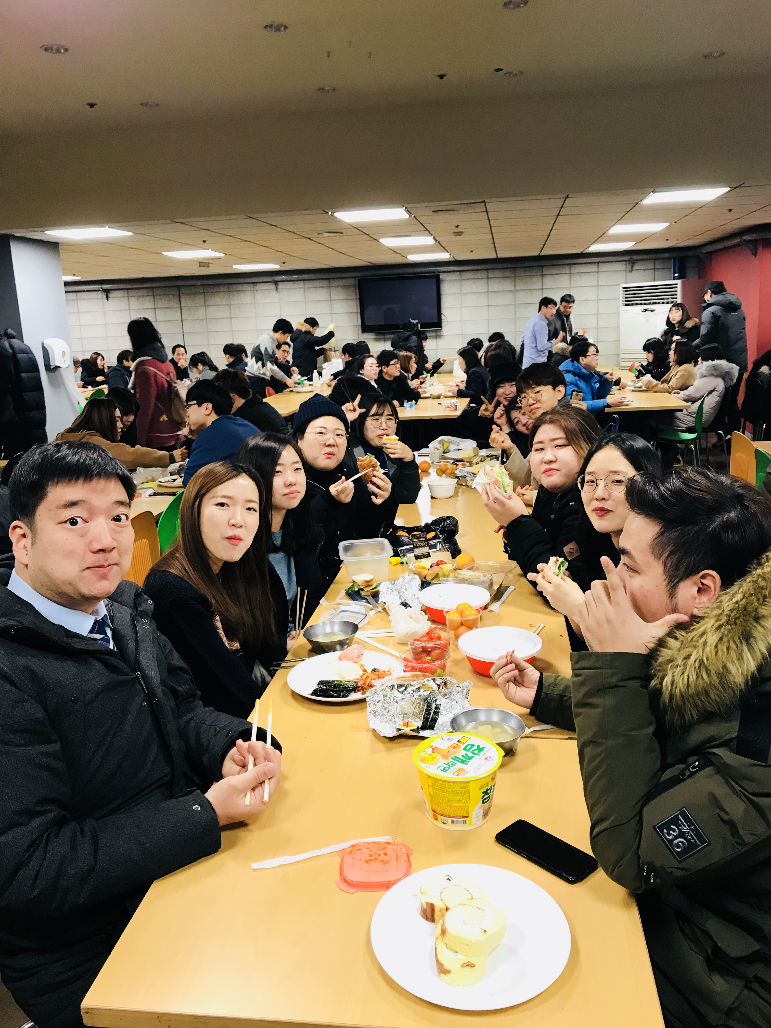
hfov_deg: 49.7
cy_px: 514
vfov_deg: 63.4
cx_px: 386
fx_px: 832
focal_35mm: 28
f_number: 1.8
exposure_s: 1/15
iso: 50
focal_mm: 3.99
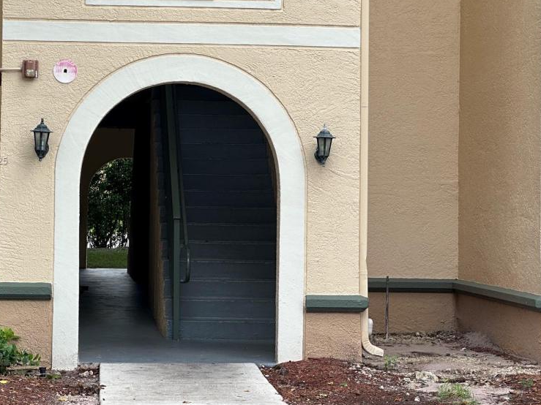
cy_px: 162
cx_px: 218
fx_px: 1563
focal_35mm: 100
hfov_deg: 19.6
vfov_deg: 14.8
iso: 32
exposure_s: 1/142
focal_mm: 9
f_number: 2.8
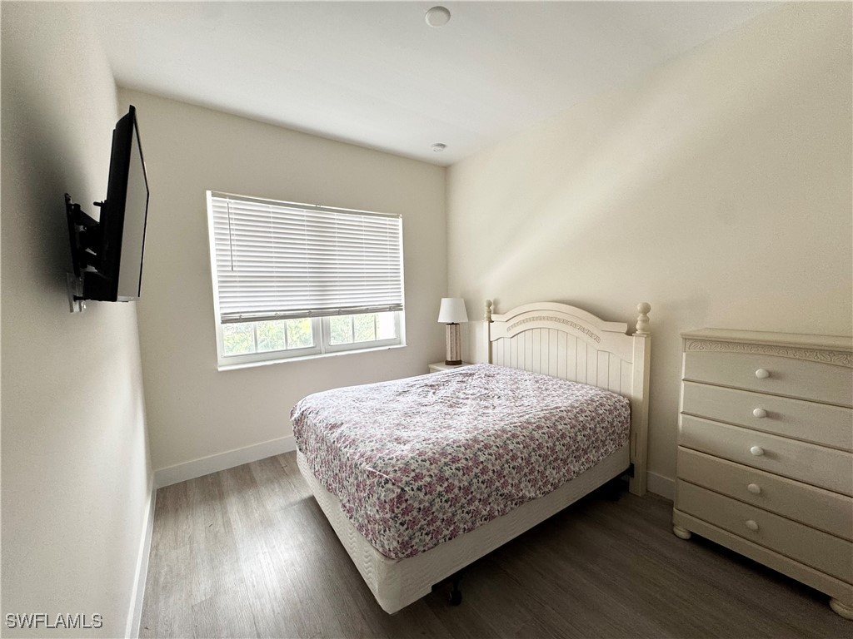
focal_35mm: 14
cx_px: 426
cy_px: 320
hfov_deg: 102.1
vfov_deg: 85.7
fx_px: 345
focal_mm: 2.22
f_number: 2.2
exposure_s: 1/99
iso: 125
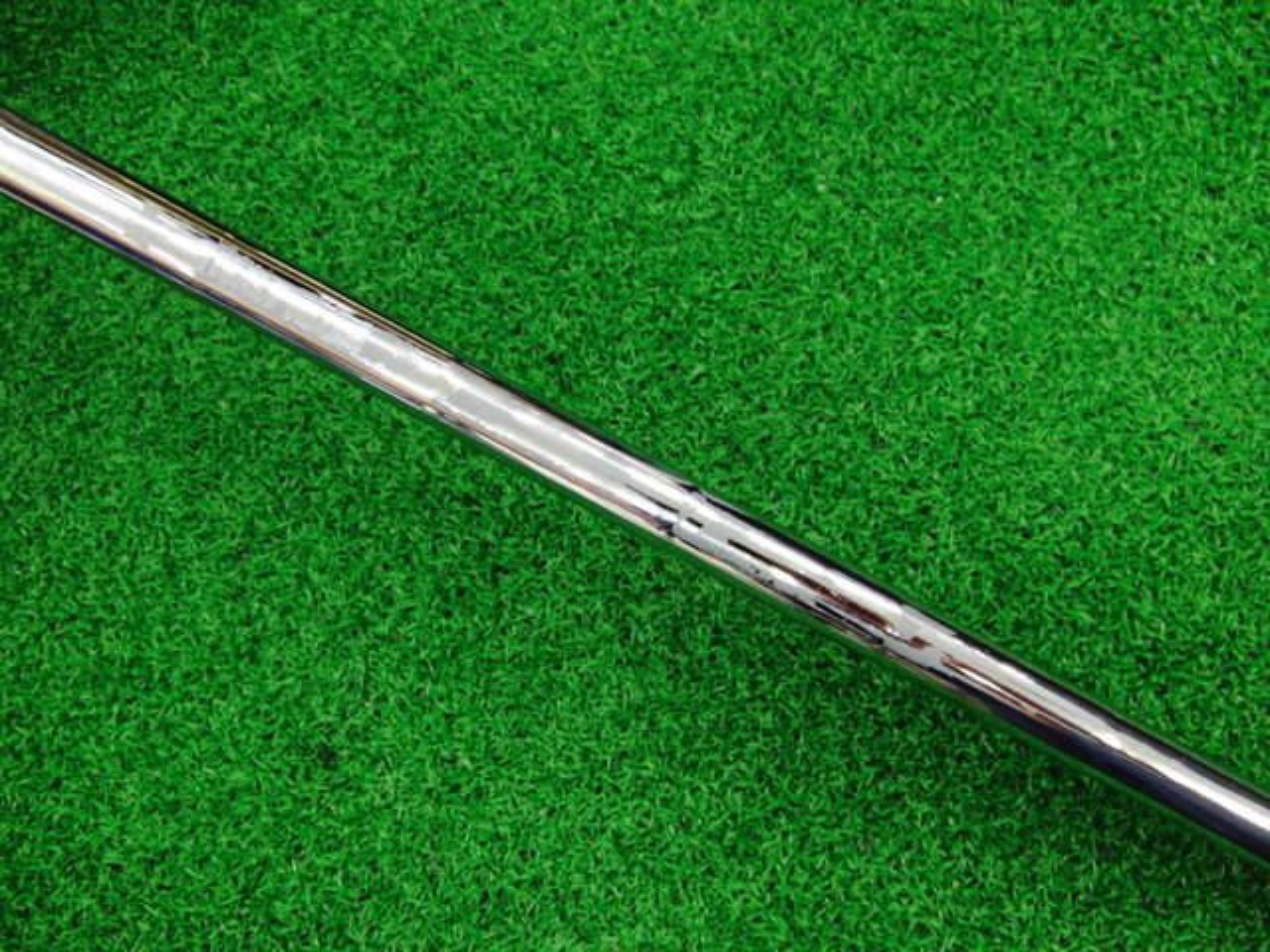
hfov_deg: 50.1
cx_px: 635
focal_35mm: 37
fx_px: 1357
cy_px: 476
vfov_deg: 38.7
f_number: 3.6
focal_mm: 6.42
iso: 400
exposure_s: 1/40
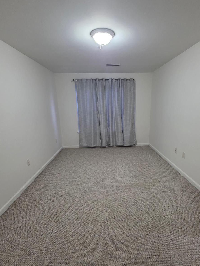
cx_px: 112
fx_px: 131
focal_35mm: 17
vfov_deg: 91.0
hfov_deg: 74.4
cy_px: 139
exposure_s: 1/60
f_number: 1.9
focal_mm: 2.2
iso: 250
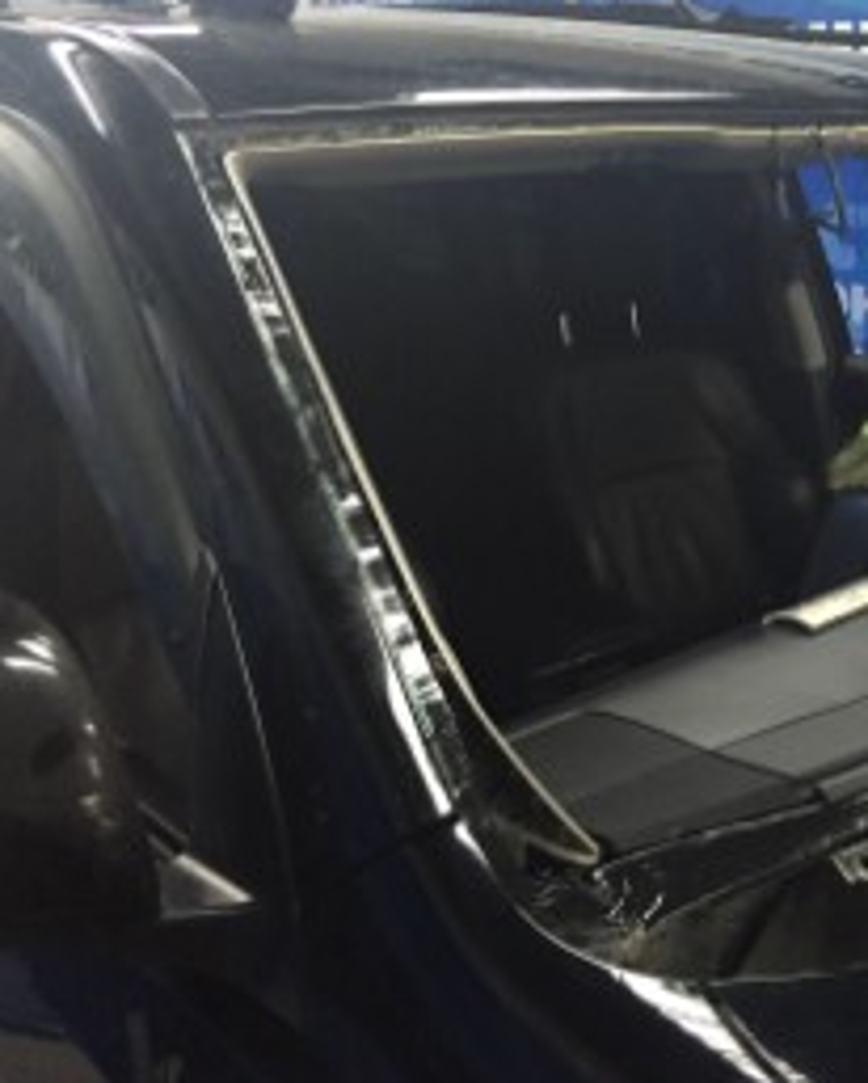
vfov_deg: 41.9
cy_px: 480
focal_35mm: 44
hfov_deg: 32.0
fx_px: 1411
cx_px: 834
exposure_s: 1/33
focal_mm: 4.15
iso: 250
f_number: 2.2
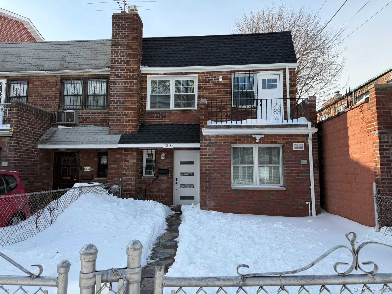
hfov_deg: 71.6
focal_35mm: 24
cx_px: 196
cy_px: 147
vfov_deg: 56.8
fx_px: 272
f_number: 1.78
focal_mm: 6.76
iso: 80
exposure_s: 1/2907
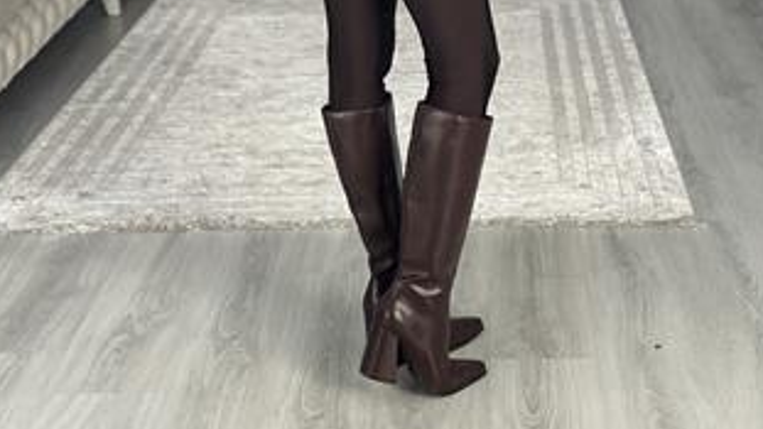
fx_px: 1720
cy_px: -127
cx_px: 397
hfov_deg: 25.0
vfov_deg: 13.7
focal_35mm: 85
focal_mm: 6.86
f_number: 1.78
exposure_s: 1/60
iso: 320
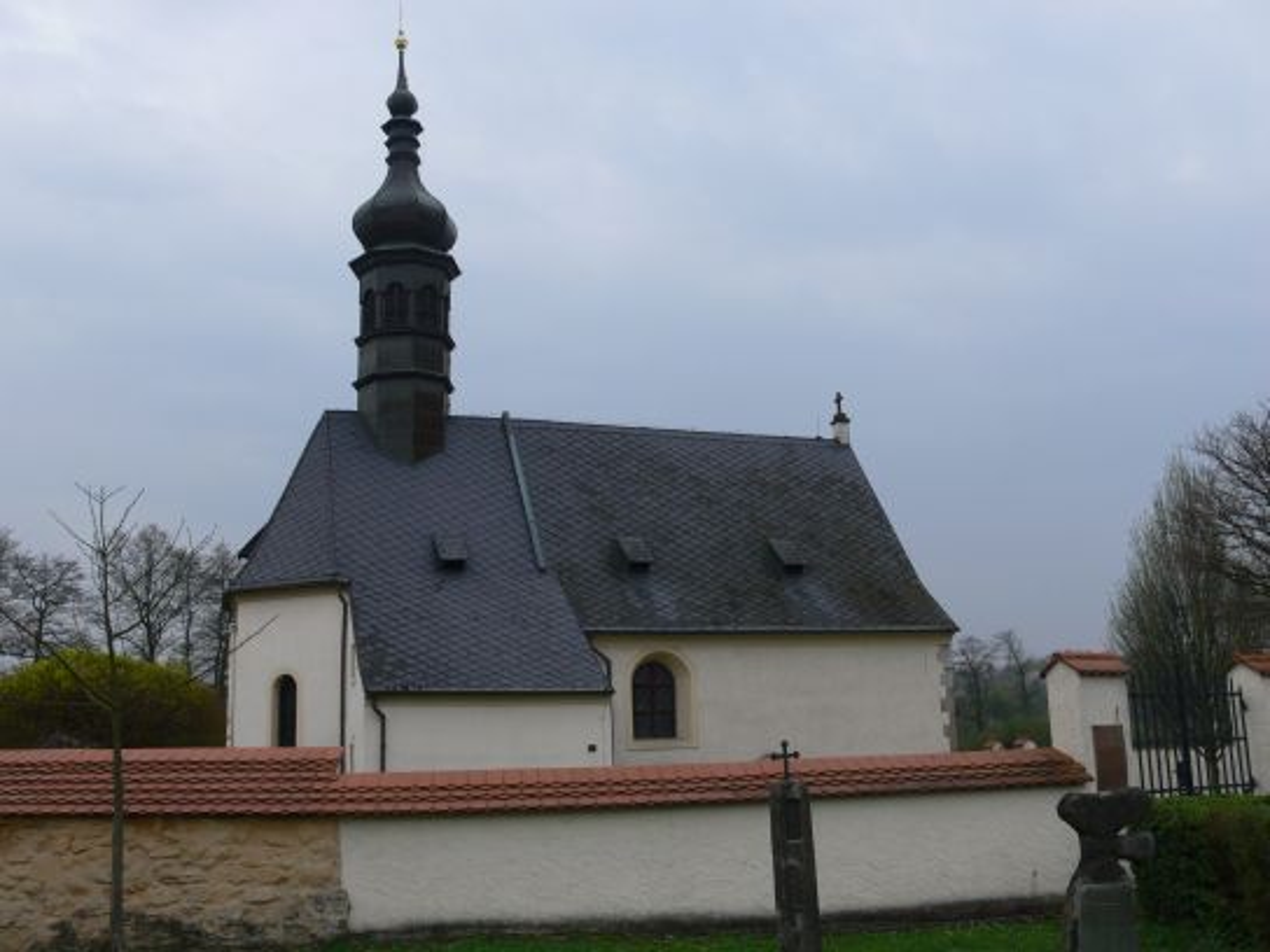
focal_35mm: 35
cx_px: 635
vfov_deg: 40.7
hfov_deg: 52.6
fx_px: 1284
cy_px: 476
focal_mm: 7.4
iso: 100
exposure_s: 1/400
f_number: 5.6
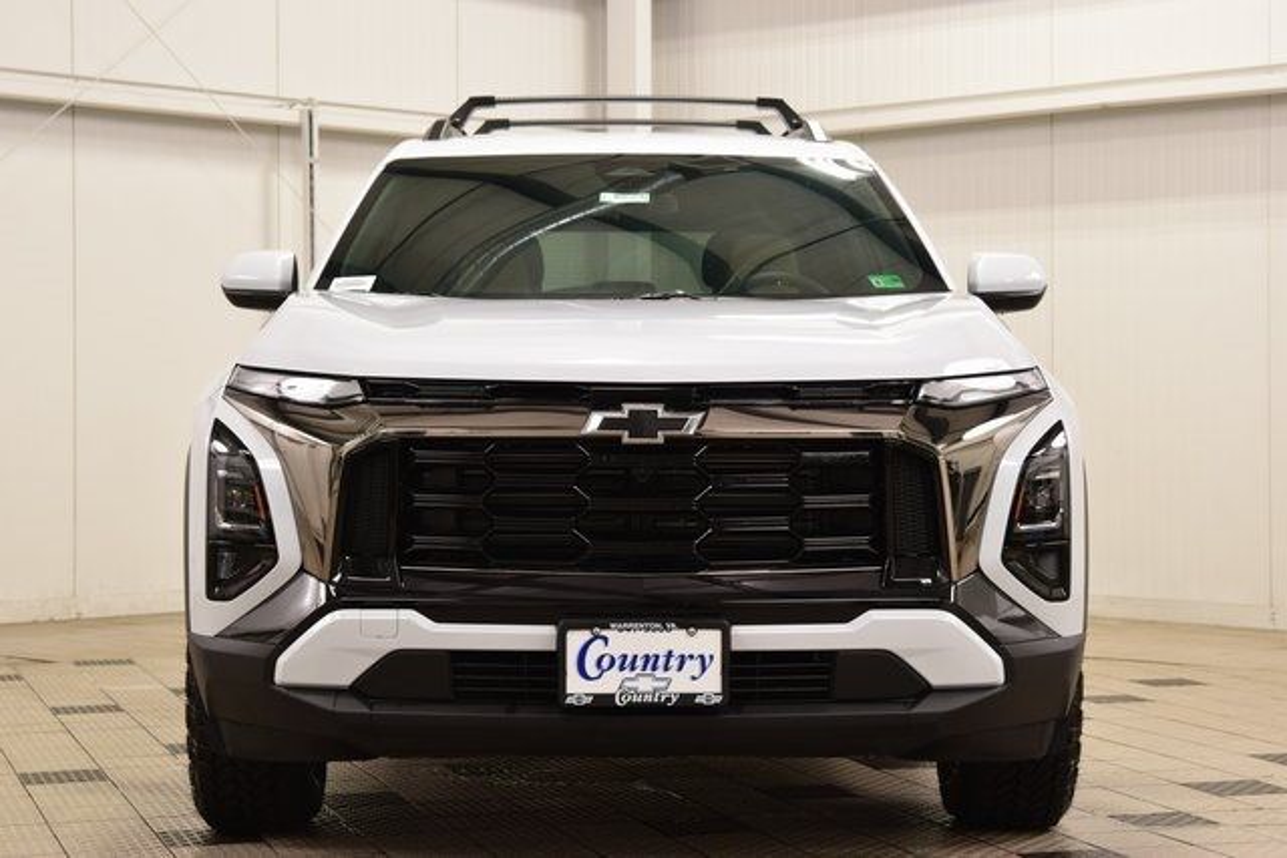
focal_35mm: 75
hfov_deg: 27.0
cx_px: 644
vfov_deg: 18.2
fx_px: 2682
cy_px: 429
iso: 640
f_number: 7.1
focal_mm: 50
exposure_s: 1/30
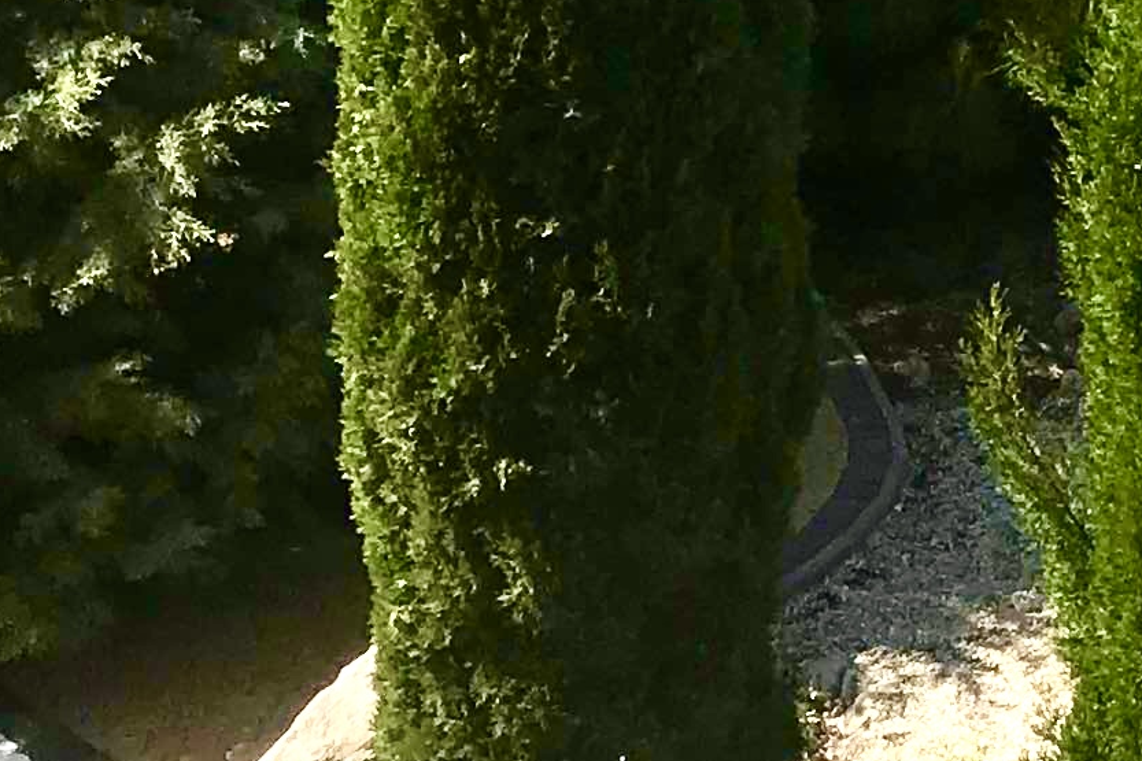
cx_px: 2296
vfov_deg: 9.4
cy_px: -469
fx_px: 4472
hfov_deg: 12.7
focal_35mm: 141
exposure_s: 1/2336
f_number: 1.8
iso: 20
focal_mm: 3.99
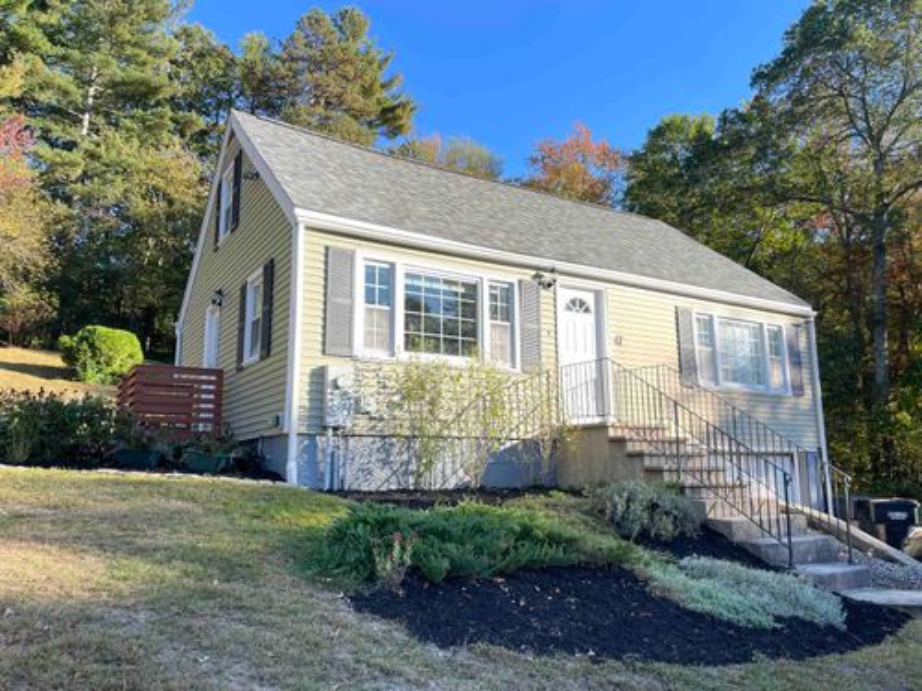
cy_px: 346
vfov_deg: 53.1
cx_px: 461
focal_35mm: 26
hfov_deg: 67.3
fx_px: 693
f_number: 1.6
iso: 50
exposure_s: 1/543
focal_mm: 4.2
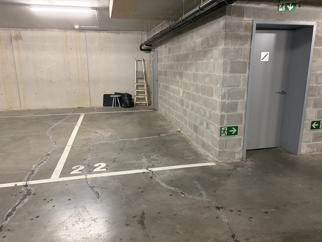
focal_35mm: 26
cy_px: 121
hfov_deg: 67.3
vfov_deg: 53.1
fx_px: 242
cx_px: 161
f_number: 1.6
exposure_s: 1/33
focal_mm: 5.96
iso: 500
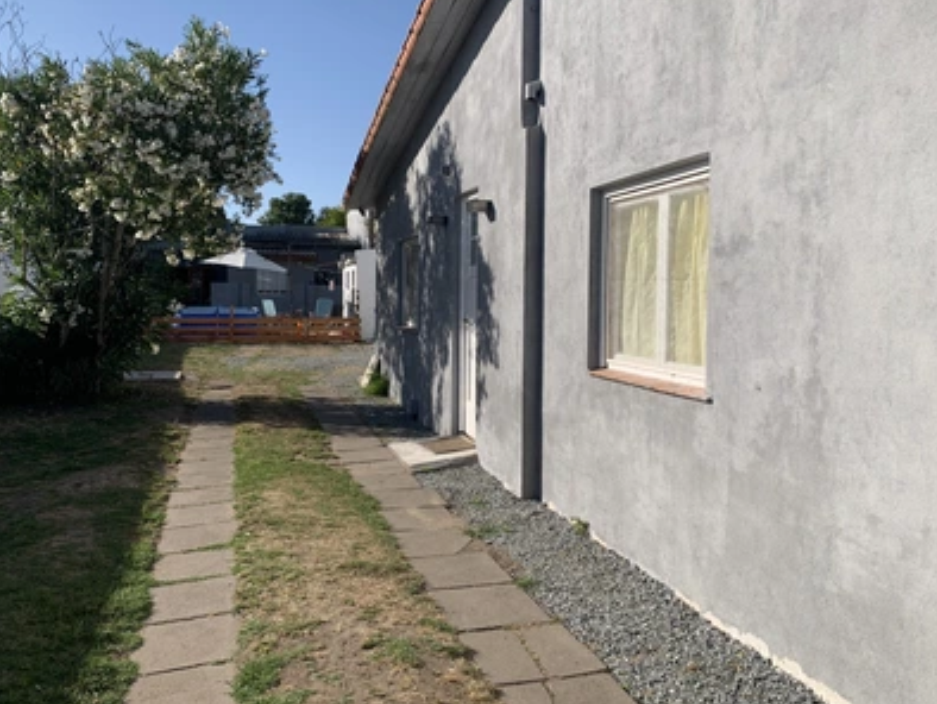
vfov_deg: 48.3
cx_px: 483
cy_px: 340
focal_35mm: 29
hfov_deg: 61.6
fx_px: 785
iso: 25
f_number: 1.8
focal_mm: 4.25
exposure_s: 1/2833
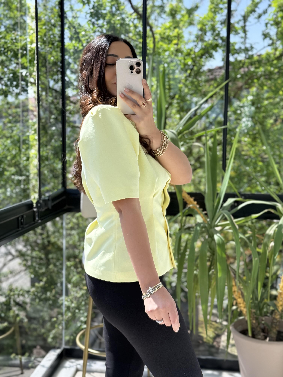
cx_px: 142
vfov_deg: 39.7
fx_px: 523
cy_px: 188
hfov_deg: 30.3
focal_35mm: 48
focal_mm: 6.76
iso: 100
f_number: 1.78
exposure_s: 1/726
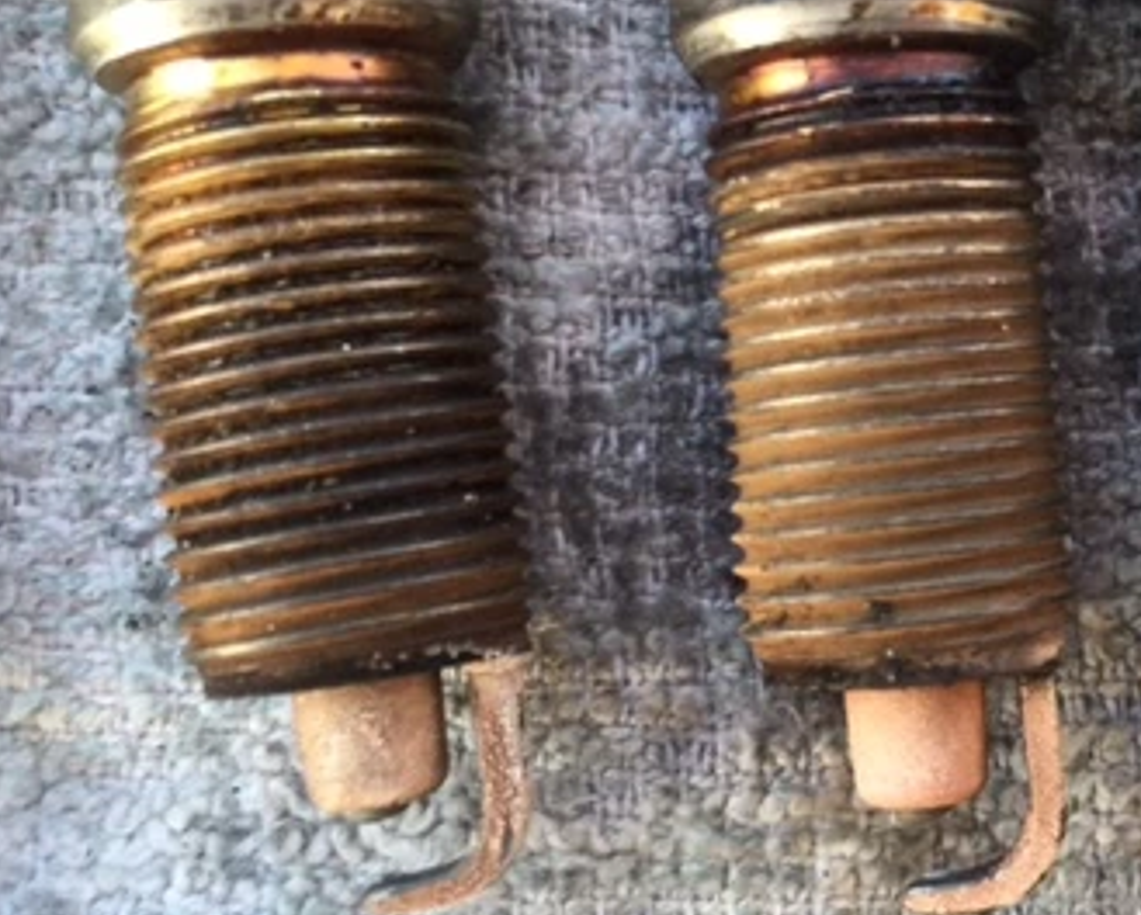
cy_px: 381
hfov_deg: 32.5
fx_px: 1860
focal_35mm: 55
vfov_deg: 27.6
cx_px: 1013
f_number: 2.2
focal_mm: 4.15
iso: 50
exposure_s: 1/30
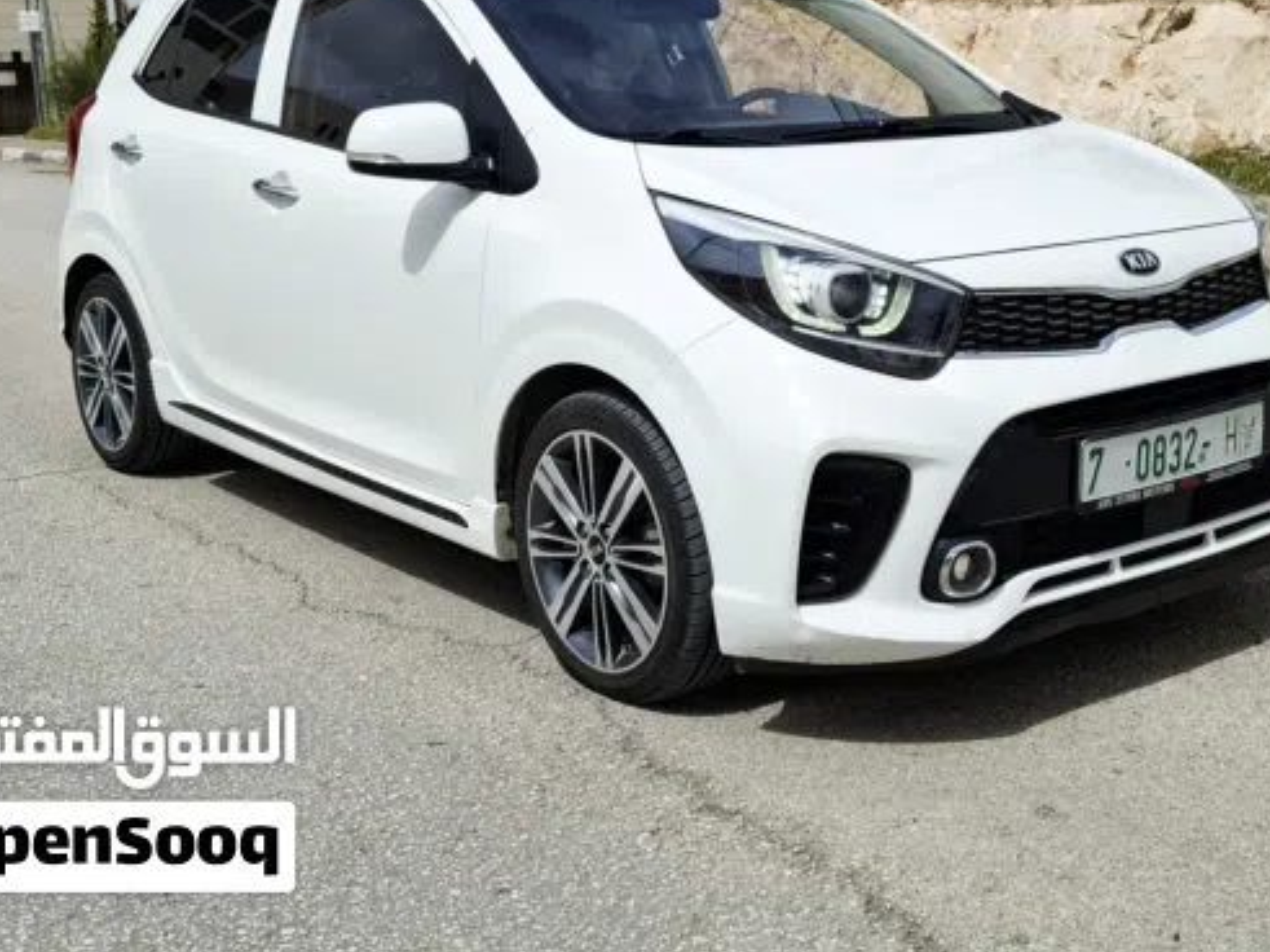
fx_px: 1100
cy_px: 334
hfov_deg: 59.9
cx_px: 685
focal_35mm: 30
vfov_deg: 46.2
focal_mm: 5.54
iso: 50
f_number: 1.8
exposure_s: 1/3333
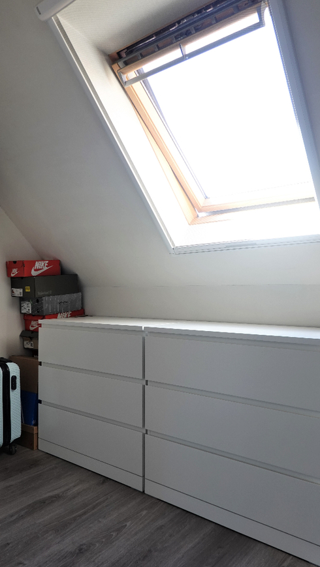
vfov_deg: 71.9
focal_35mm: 26
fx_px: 392
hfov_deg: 44.2
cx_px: 132
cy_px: 289
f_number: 2.8
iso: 125
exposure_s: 1/50
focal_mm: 9
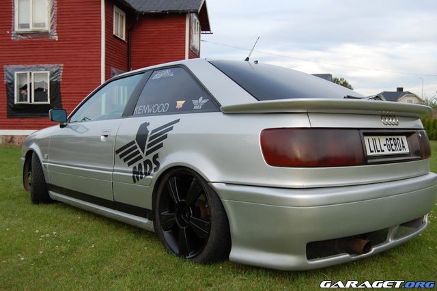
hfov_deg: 53.2
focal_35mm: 36
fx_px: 437
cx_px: 218
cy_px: 146
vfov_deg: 36.8
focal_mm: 24
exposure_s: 1/125
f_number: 5.6
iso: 200
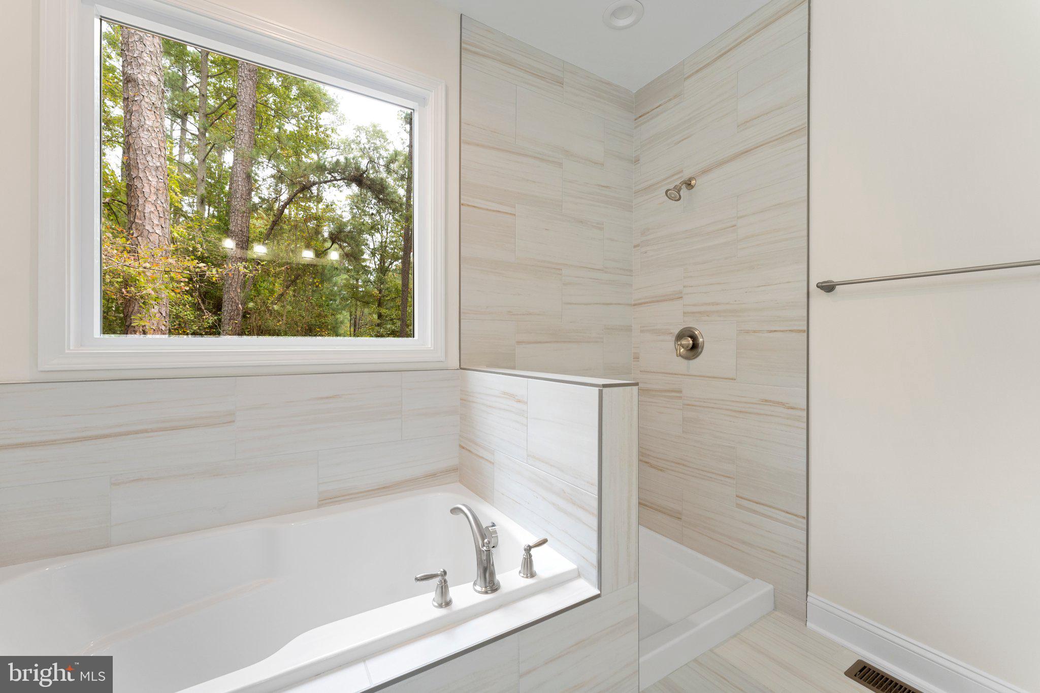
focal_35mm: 14
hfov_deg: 104.3
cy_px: 346
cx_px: 520
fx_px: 404
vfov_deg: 81.2
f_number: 7.1
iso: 800
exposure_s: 1/20
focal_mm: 14
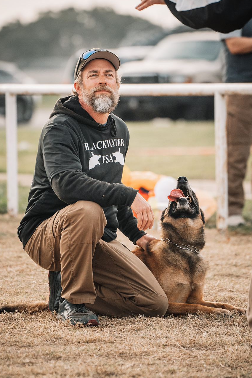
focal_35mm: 361
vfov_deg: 5.7
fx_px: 3789
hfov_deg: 3.8
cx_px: 117
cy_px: 176
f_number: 5.6
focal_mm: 288
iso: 1000
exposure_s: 1/2000
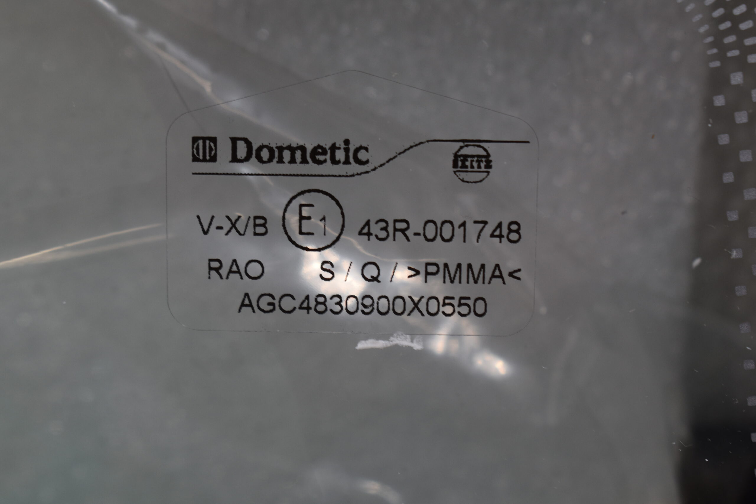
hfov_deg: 24.6
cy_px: 252
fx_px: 1732
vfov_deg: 16.6
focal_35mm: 82
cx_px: 378
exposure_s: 1/60
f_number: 8
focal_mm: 55
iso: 320
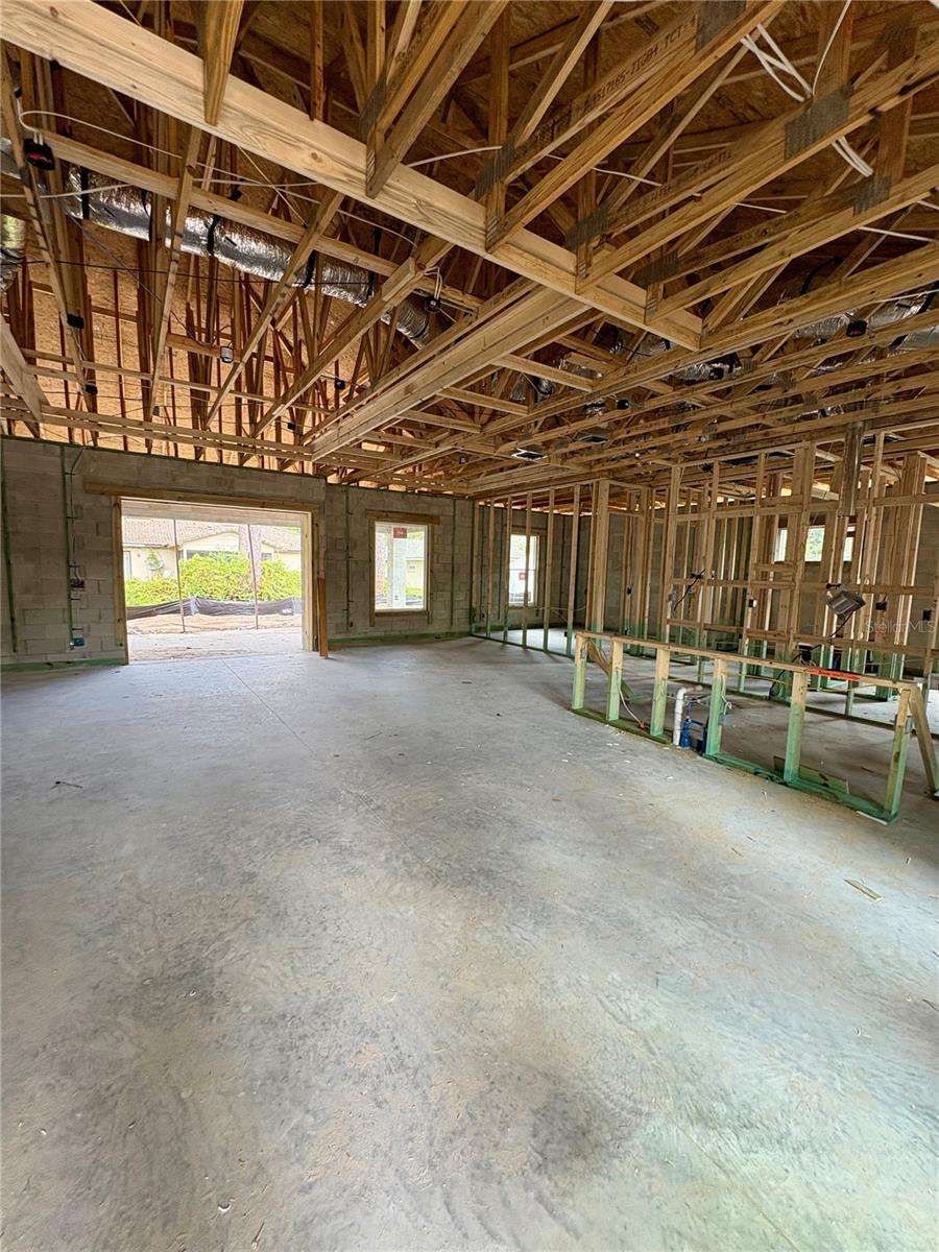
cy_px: 626
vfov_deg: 102.1
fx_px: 506
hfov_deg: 85.7
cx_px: 470
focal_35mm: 14
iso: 200
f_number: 2.2
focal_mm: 2.22
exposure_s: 1/99
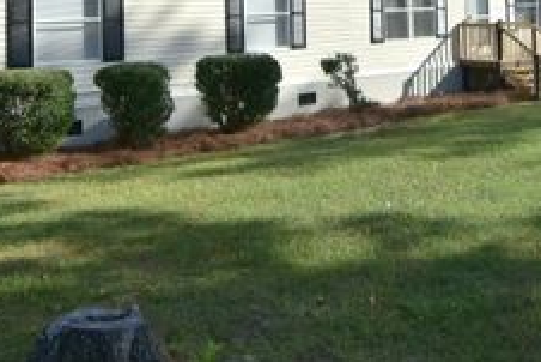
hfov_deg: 44.7
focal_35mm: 43
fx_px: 648
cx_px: 354
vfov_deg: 28.5
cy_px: -31
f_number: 3.8
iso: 160
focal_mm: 13
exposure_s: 1/2000
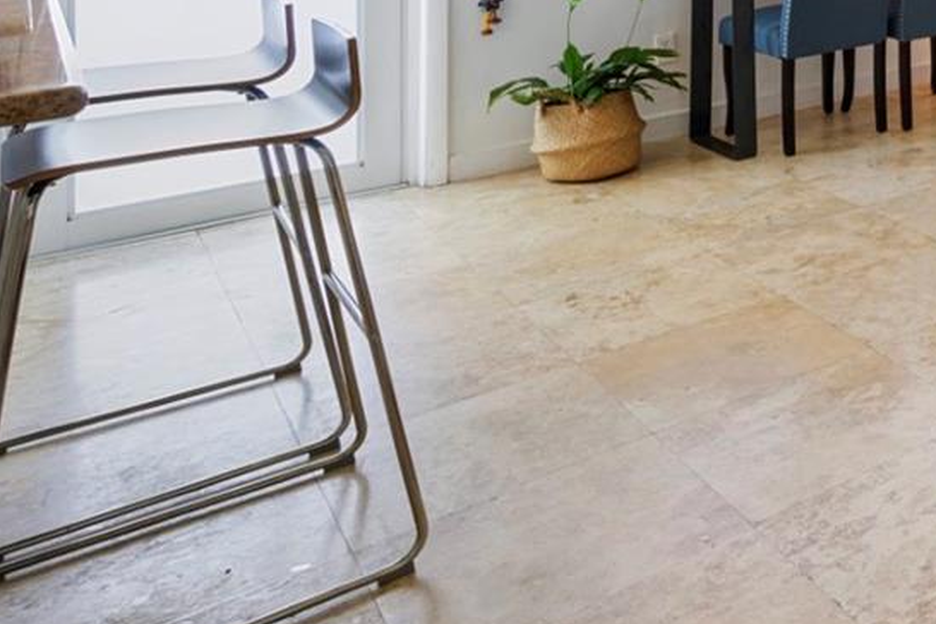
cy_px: -170
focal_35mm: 41
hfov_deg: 31.4
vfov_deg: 27.6
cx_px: 1315
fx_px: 1066
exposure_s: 1/5
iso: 100
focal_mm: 14
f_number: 8
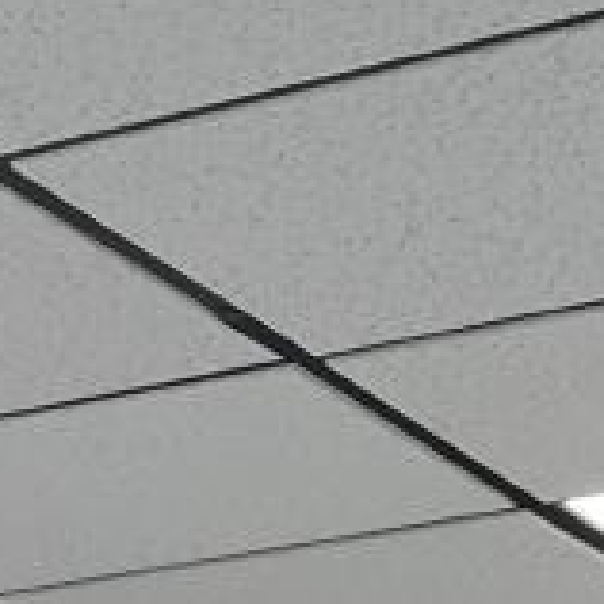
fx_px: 3672
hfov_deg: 9.1
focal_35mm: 186
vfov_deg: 8.1
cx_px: -424
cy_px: 1751
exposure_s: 1/100
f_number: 1.6
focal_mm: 4.2
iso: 40
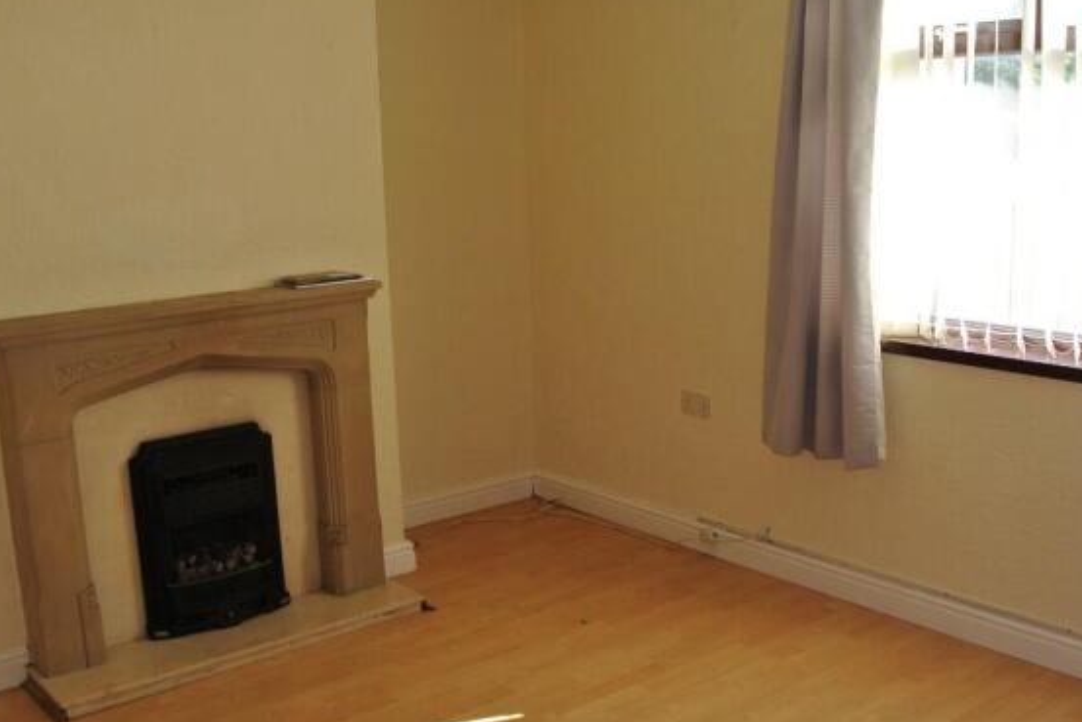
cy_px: 404
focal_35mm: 39
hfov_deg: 49.5
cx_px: 521
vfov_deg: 34.2
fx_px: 1172
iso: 100
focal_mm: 12.5
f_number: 6.3
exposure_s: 1/60
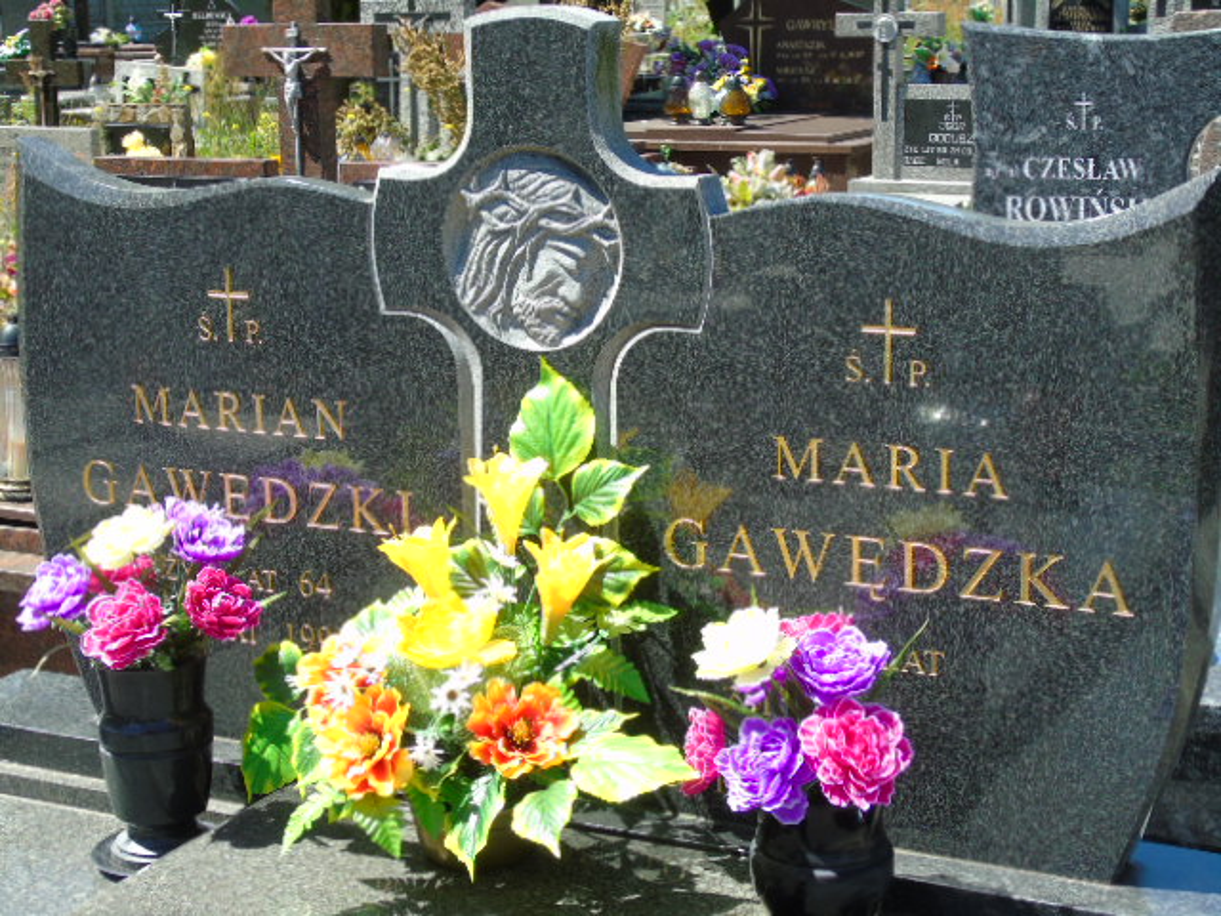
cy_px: 458
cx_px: 610
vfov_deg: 23.7
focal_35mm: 62
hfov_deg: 31.2
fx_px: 2187
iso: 80
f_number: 4.5
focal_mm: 11
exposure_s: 1/200
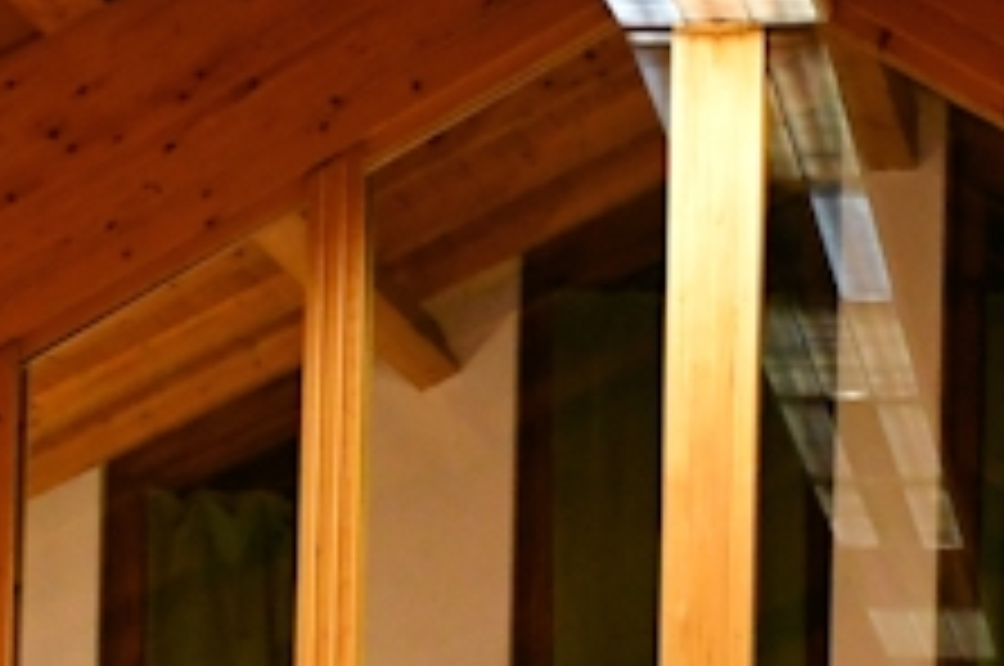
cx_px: 563
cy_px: 1132
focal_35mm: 97
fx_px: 2701
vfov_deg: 13.0
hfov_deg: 21.0
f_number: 3.5
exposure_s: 1/125
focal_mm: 18
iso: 2500
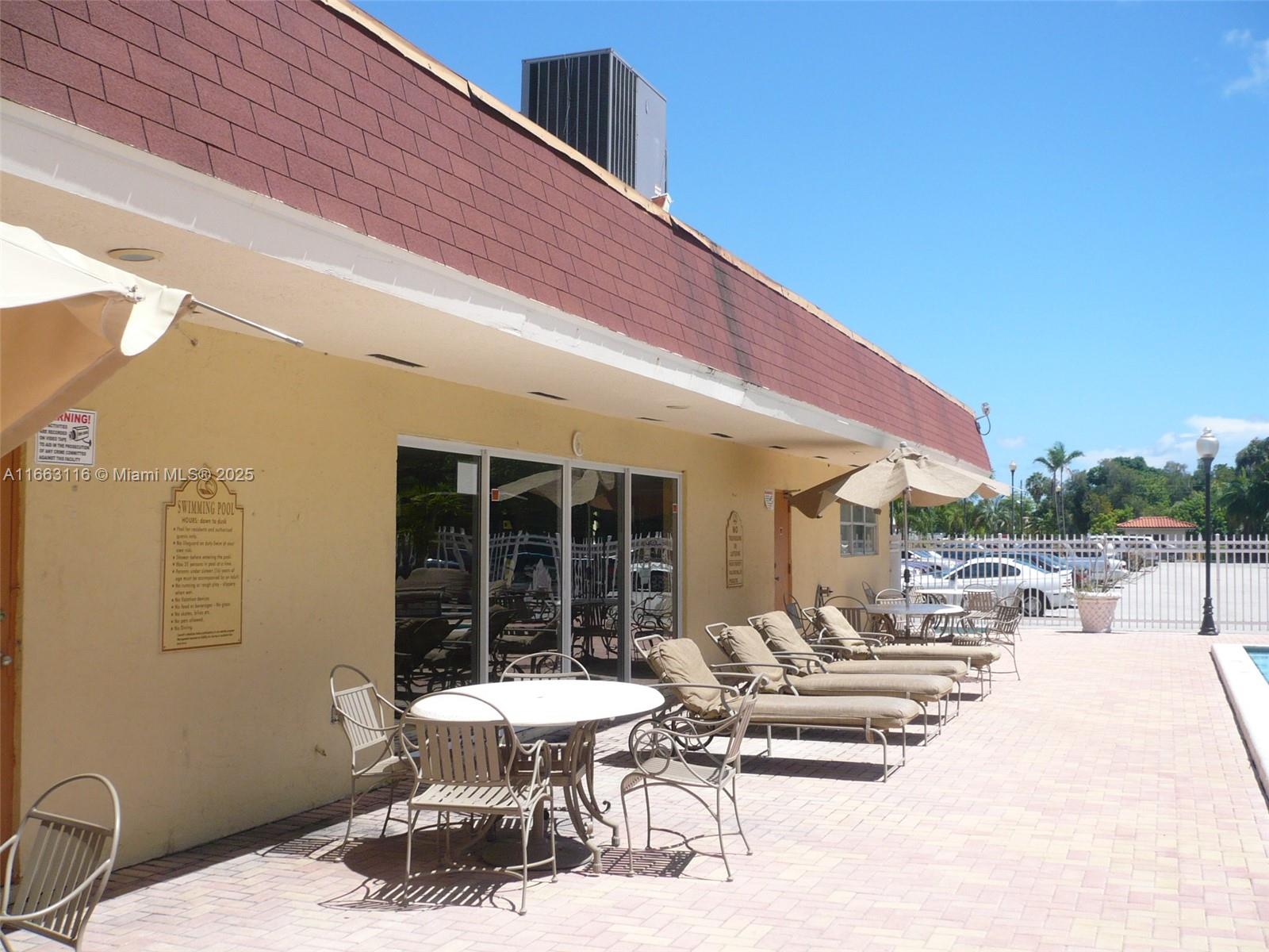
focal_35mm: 35
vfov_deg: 40.7
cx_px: 634
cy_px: 476
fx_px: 1283
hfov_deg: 52.6
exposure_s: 1/200
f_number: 8
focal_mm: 5.8
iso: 100
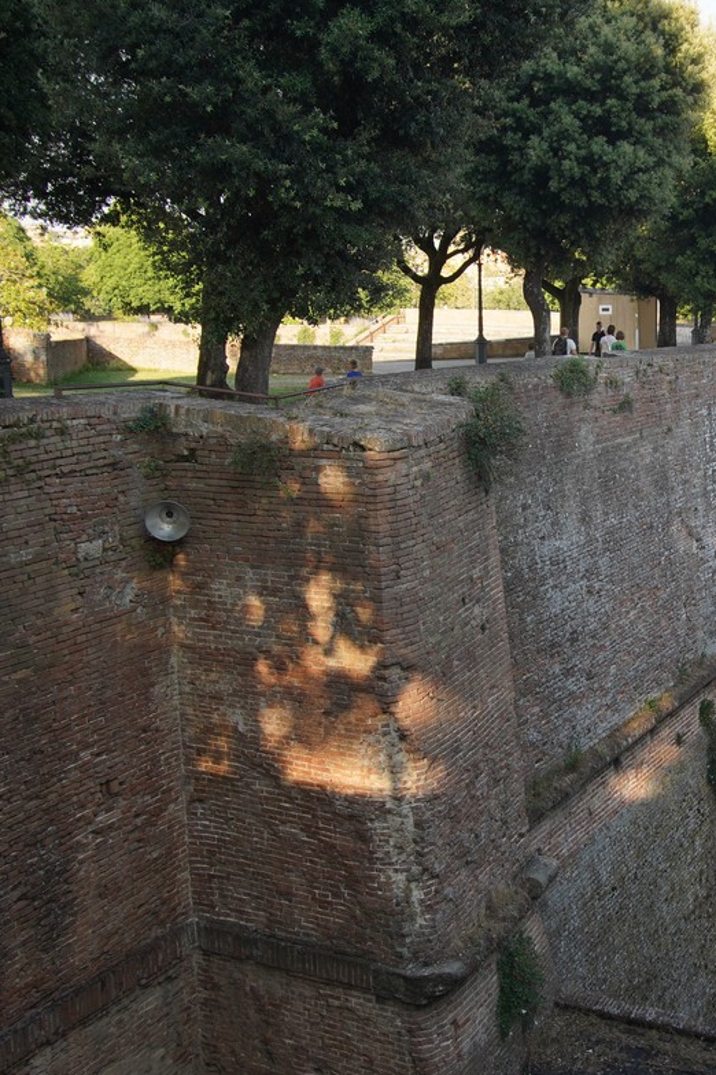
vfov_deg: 40.4
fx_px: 1463
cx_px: 613
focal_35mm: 49
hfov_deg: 26.8
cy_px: 532
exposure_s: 1/60
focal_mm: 32
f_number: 8
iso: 125
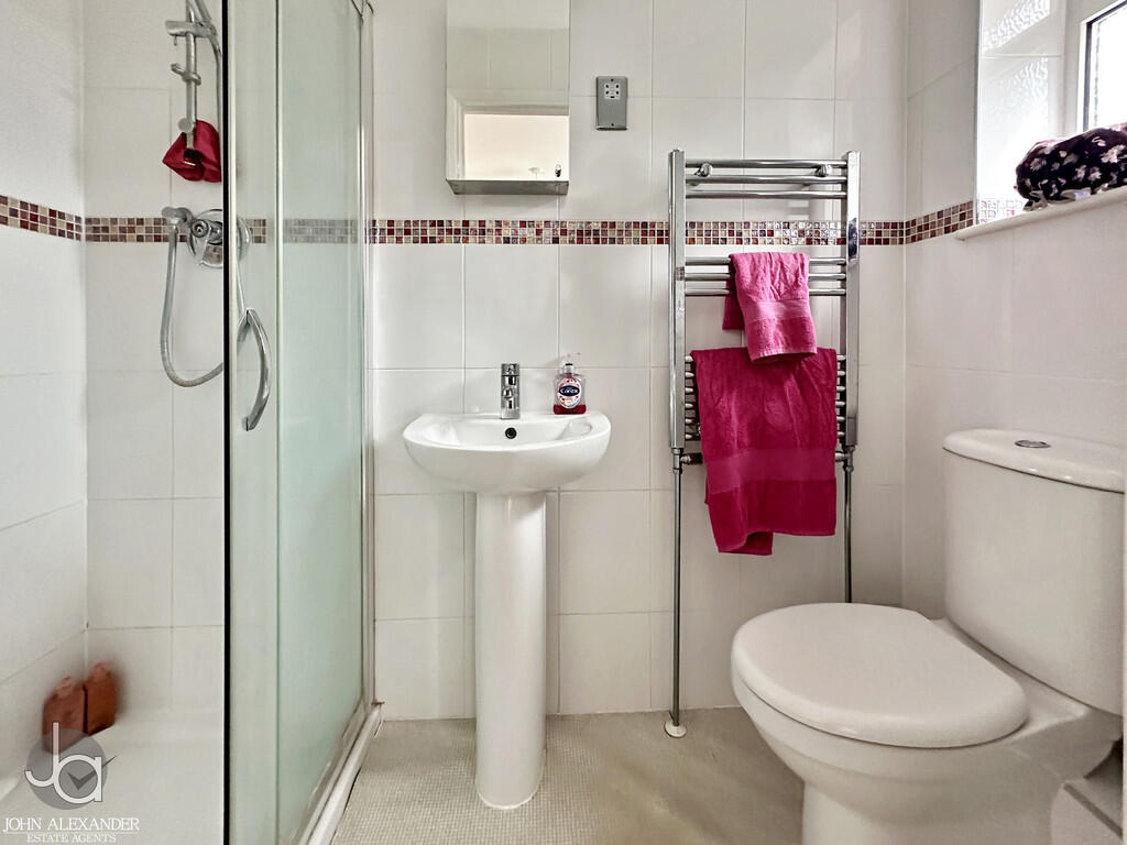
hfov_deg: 102.1
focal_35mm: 14
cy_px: 422
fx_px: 456
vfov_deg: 85.7
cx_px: 564
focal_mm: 2.22
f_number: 2.2
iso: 800
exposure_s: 1/60
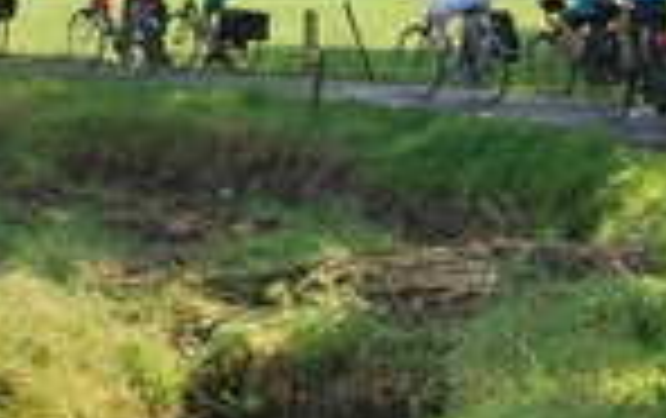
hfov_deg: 13.0
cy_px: 155
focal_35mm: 161
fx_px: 2927
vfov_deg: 8.2
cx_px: 230
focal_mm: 26
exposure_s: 1/125
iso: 100
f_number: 5.6
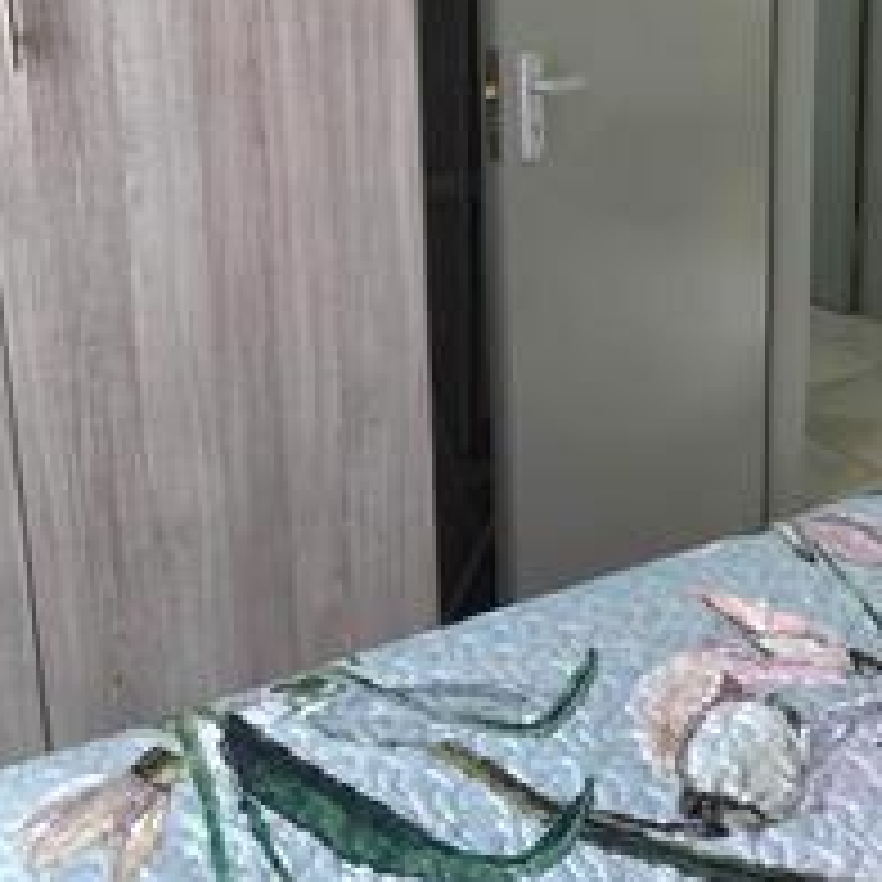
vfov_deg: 34.7
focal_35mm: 47
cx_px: 486
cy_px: 148
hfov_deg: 36.0
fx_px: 1355
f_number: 1.9
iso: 320
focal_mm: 2.2
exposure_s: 1/50.3
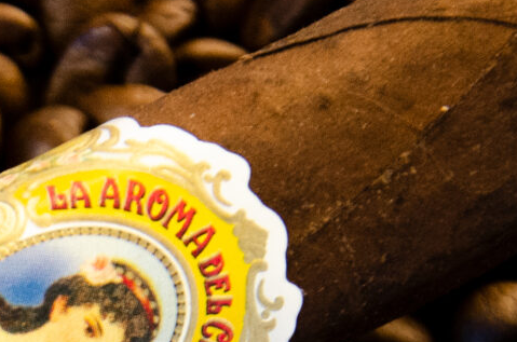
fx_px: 8038
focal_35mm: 561
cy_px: 648
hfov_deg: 3.7
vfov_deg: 2.4
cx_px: -343
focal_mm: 70
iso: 800
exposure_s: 1/20
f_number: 5.3
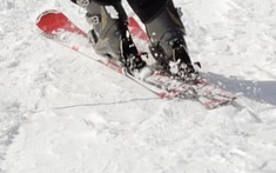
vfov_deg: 2.0
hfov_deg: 3.5
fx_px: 4537
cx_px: 372
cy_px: -1077
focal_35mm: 603
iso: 200
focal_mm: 58
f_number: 14
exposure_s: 1/400
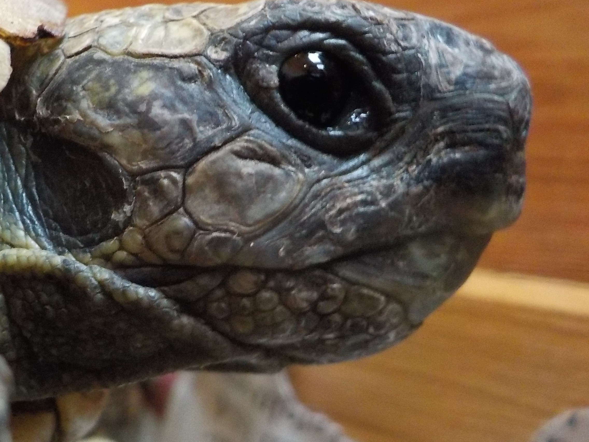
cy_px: 221
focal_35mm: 30
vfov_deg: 46.8
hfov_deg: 60.0
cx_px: 294
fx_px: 510
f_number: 3.3
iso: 800
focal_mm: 4.1
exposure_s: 1/20
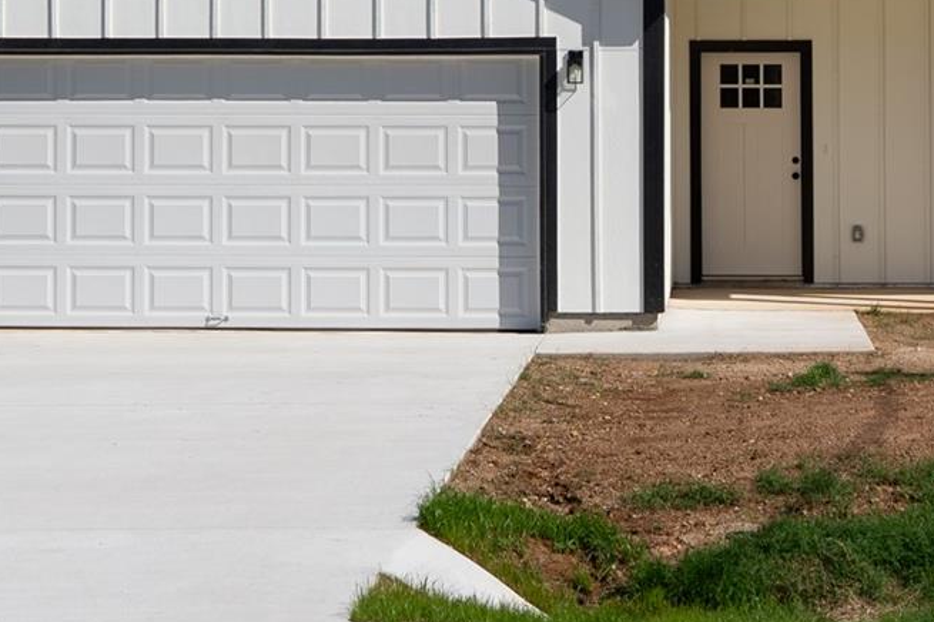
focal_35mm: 97
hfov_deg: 20.9
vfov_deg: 13.9
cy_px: 5
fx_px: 2515
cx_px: 656
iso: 100
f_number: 9
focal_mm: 31
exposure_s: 1/1250
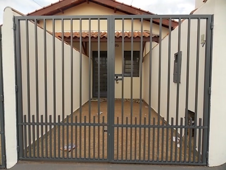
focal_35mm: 23
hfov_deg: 73.9
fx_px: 150
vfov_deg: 58.9
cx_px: 113
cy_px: 85
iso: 80
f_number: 3.1
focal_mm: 4
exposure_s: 1/400
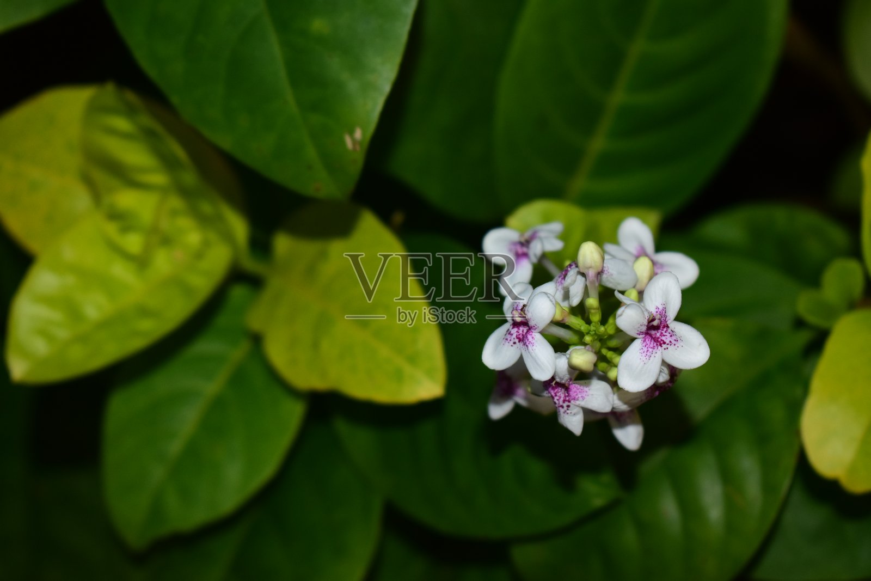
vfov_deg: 16.6
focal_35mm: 82
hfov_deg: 24.6
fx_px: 1996
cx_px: 436
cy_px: 290
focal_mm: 55
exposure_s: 1/200
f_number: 5.6
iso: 720
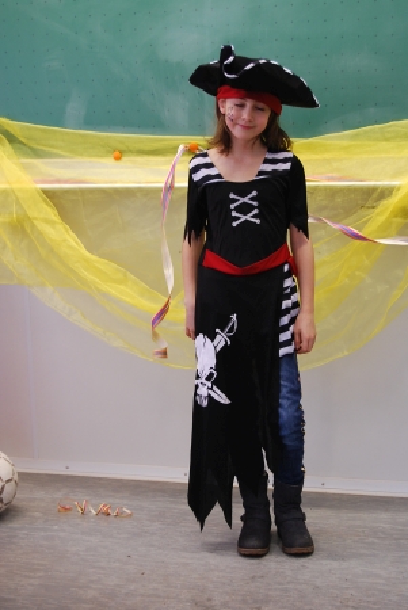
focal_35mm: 69
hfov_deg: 19.8
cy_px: 305
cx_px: 204
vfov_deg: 29.2
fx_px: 1170
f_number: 5.3
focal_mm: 46
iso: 360
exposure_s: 1/30
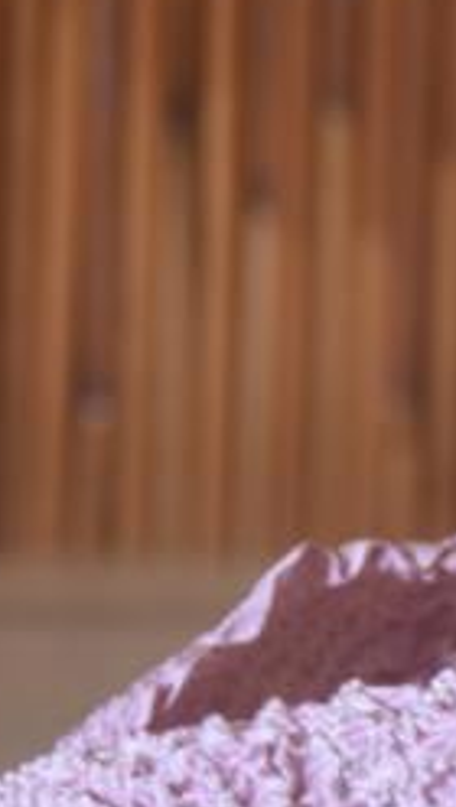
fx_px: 11025
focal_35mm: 514
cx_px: 567
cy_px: 1079
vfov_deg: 4.2
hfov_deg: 2.4
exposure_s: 1/80
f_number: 5.3
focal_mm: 75
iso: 400
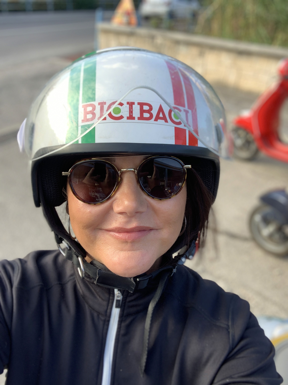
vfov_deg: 56.8
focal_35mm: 32
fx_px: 355
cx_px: 144
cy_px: 192
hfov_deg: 44.2
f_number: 2.2
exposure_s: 1/122
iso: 20
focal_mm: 2.87
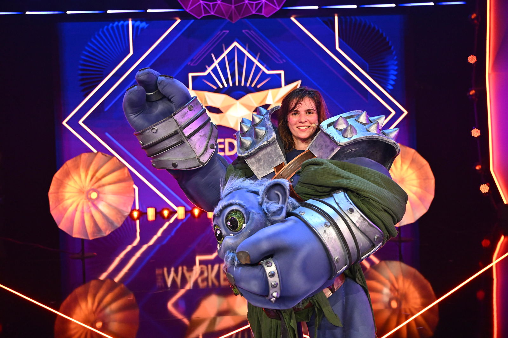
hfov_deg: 59.5
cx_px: 254
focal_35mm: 32
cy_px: 169
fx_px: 444
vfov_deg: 41.7
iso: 3200
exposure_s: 1/250
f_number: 2.8
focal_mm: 31.5
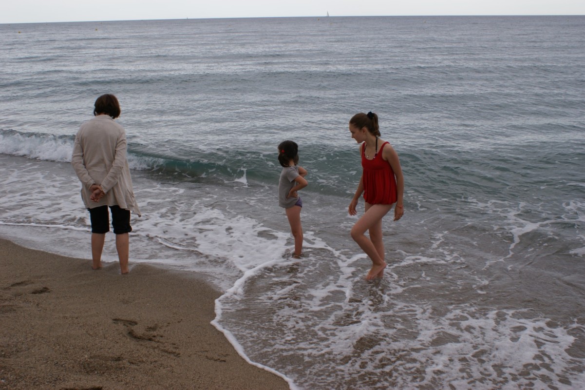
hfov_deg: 49.6
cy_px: 195
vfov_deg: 34.2
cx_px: 292
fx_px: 634
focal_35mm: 39
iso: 100
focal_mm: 26
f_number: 9
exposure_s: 1/100
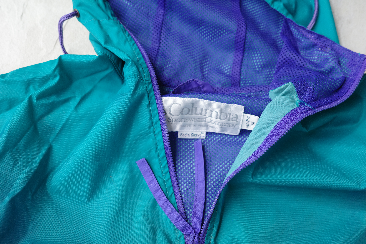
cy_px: 122
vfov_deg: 33.4
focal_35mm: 40
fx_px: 407
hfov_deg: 48.5
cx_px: 183
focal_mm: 26
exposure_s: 1/640
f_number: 3.2
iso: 640
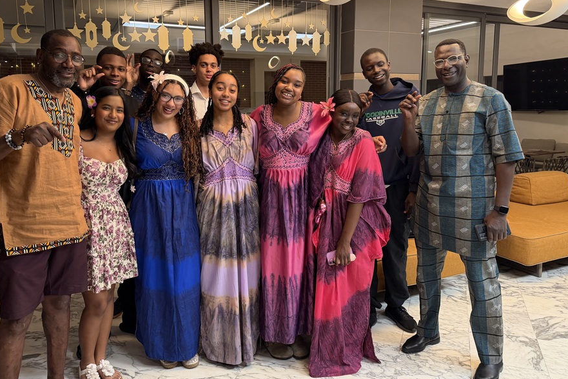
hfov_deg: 63.6
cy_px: 155
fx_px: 458
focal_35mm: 29
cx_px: 274
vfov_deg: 44.8
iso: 320
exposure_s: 1/50
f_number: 1.78
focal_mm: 6.76
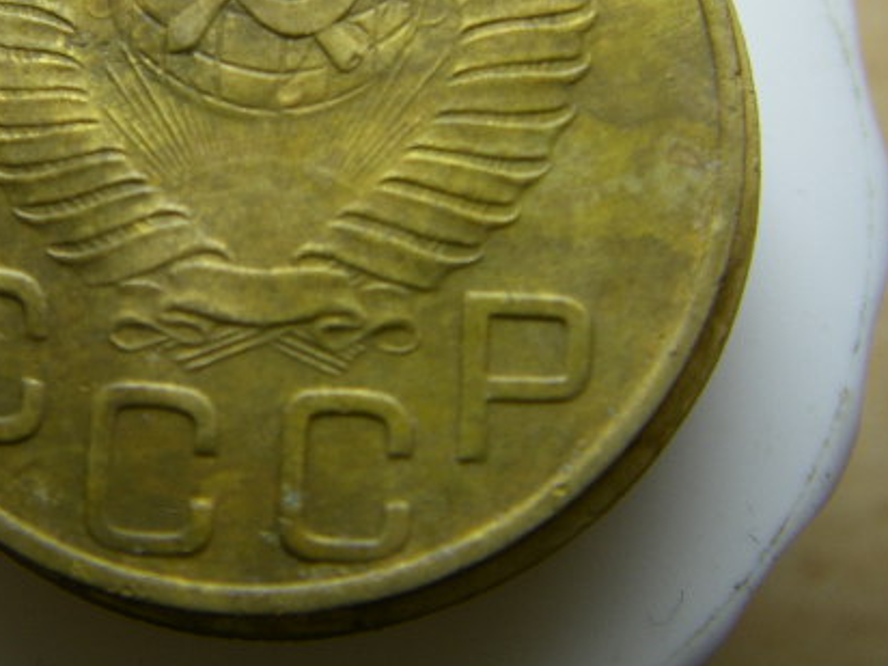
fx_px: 1514
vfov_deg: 24.5
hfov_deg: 32.1
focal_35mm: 59
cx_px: 228
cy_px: 155
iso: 64
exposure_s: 1/160
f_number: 3.3
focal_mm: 6.3
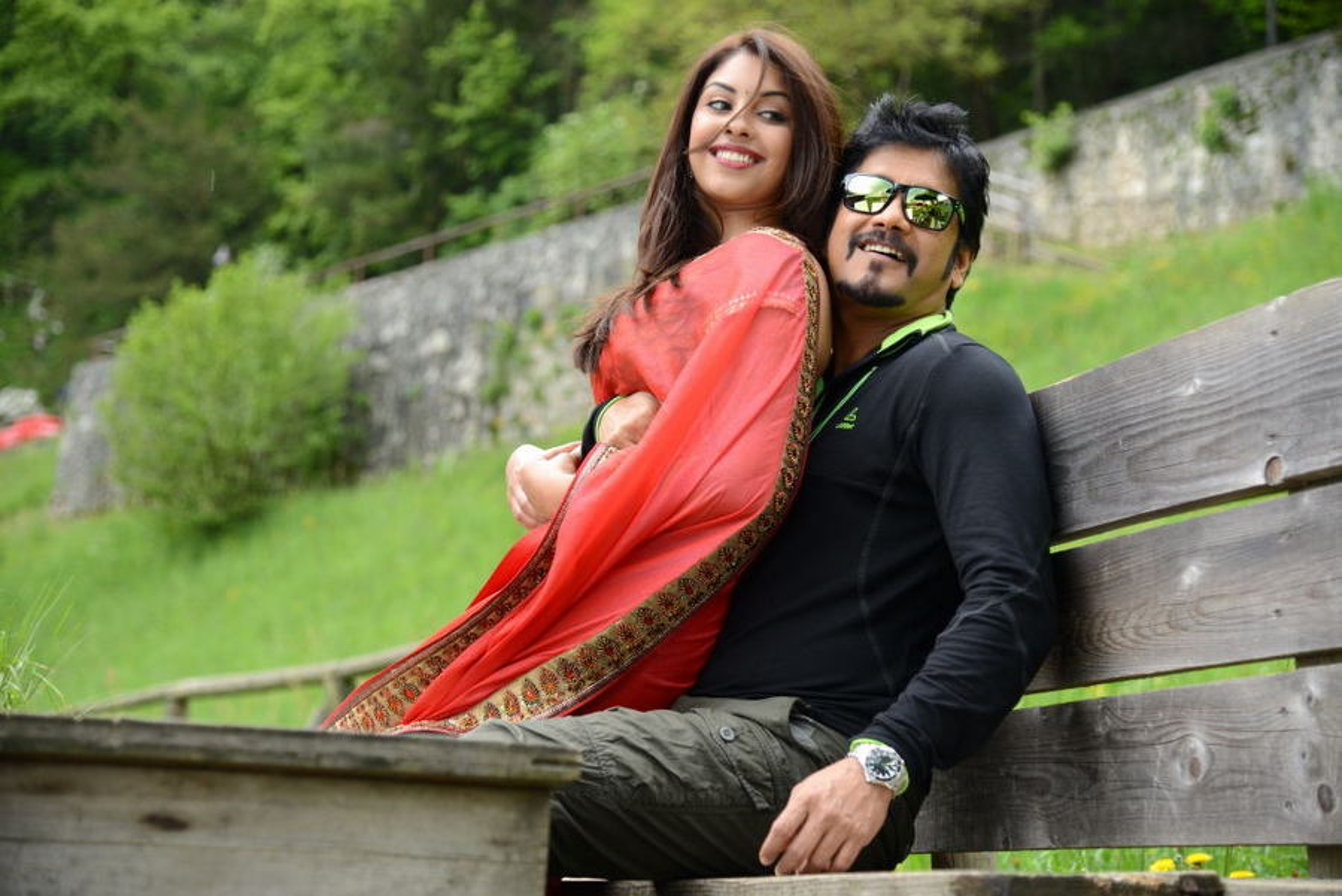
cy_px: 448
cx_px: 671
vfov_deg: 19.5
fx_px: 2611
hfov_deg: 28.8
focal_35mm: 70
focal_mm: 70
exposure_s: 1/250
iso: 400
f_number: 4
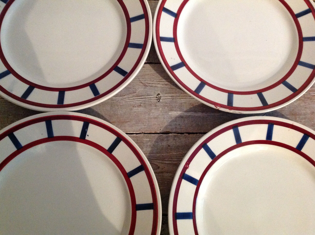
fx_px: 318
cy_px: 118
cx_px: 158
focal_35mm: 35
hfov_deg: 52.7
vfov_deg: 40.6
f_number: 2.4
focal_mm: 4.28
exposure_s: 1/15
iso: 500
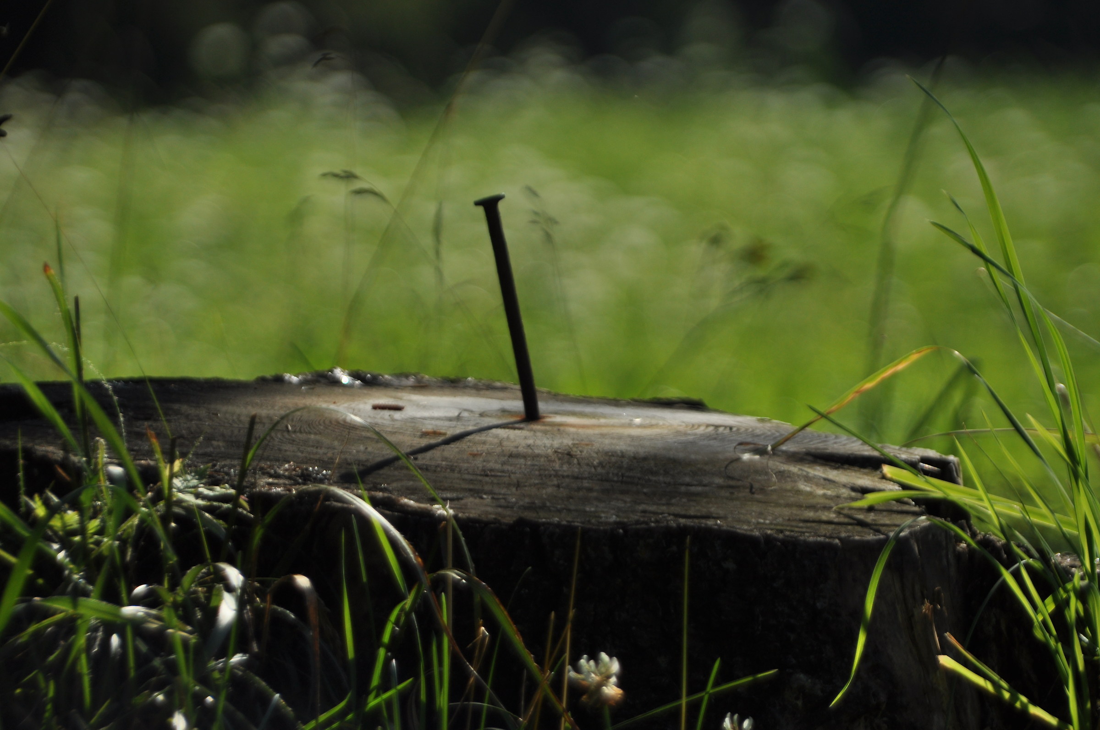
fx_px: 13733
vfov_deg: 3.0
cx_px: 550
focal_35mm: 450
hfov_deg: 4.6
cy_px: 365
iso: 200
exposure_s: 1/1250
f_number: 6.3
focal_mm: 300
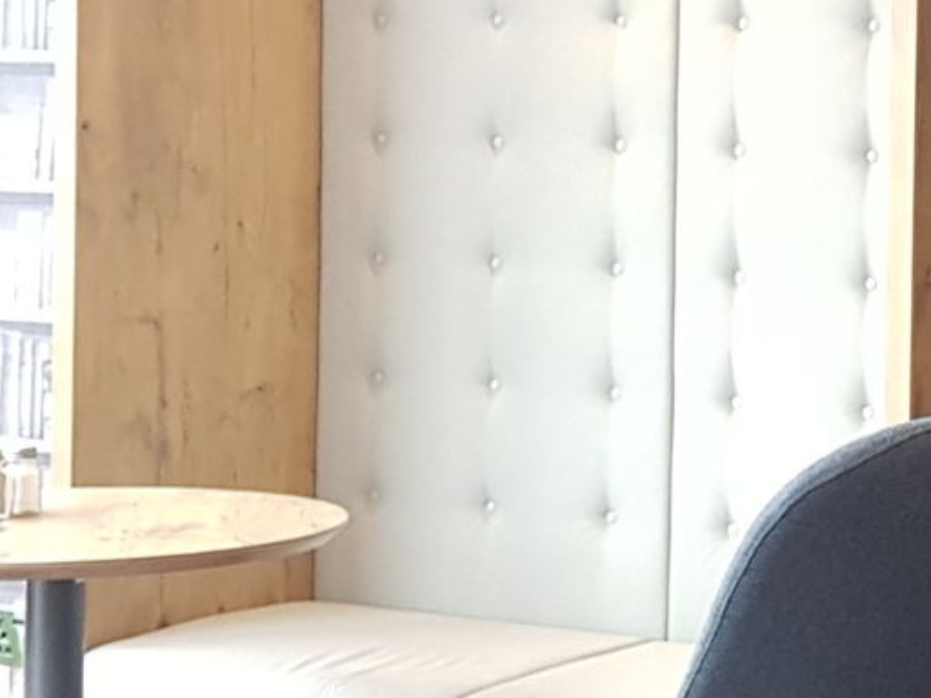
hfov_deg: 17.9
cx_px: 1149
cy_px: 220
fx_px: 2797
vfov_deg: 14.2
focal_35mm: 104
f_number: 1.7
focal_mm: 4.2
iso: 200
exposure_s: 1/50
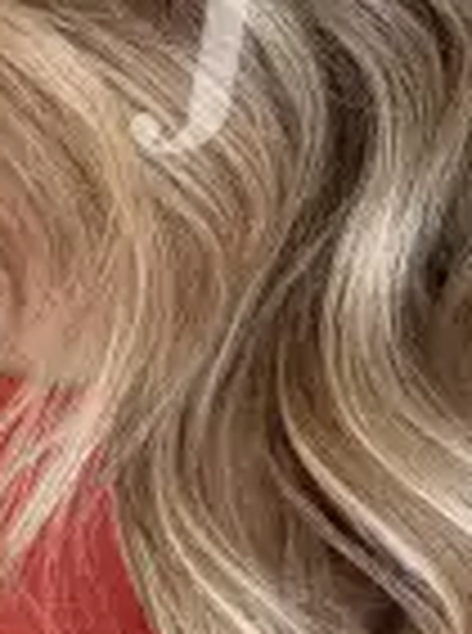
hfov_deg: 16.2
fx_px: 1662
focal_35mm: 91
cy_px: 65
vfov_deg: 21.1
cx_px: 189
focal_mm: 6.76
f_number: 1.78
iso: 200
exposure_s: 1/101
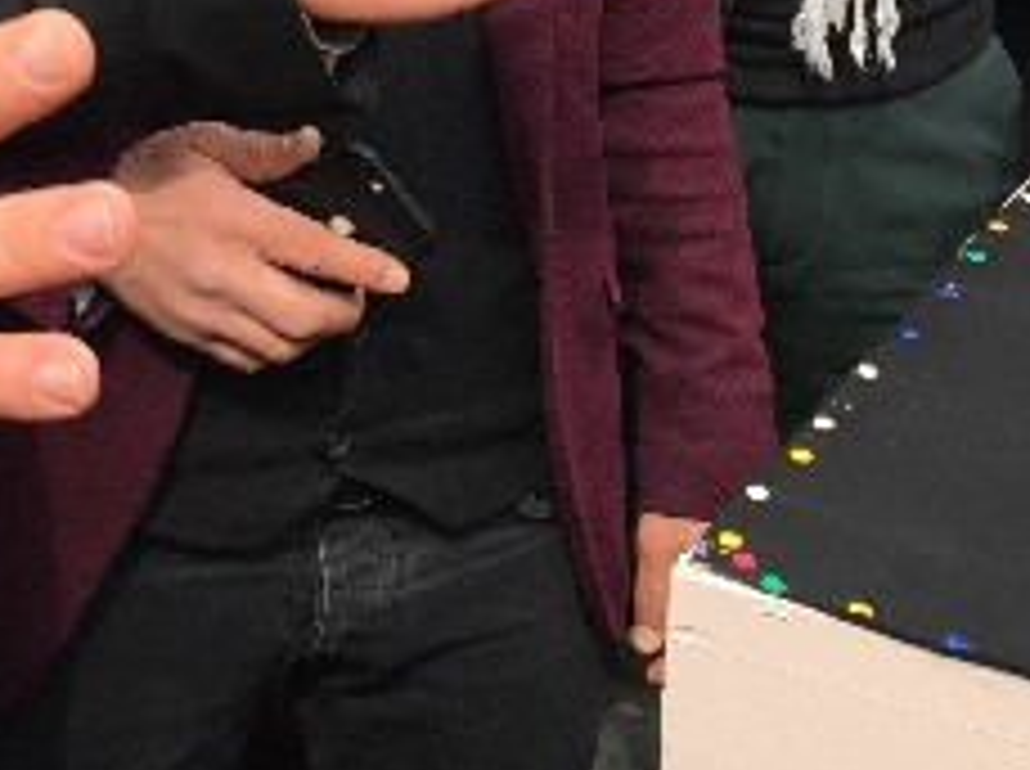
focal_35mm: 85
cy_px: -153
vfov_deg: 16.6
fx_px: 2525
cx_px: 171
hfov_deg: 22.7
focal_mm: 4.15
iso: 32
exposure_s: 1/791
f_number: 2.2
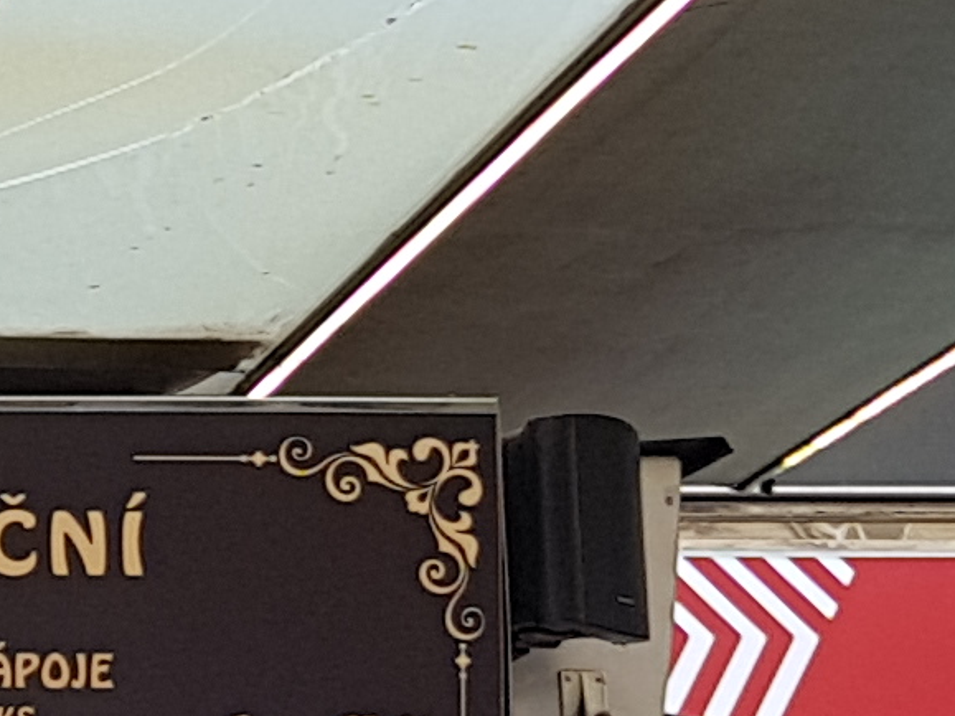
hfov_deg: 10.1
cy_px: 417
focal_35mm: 181
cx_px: -935
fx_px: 4992
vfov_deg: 8.2
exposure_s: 1/258
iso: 40
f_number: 1.7
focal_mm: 4.2
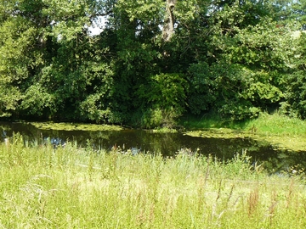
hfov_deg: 31.4
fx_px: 530
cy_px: 61
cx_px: 66
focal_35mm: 60
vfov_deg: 24.2
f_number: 4
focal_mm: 6
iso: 100
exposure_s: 1/200
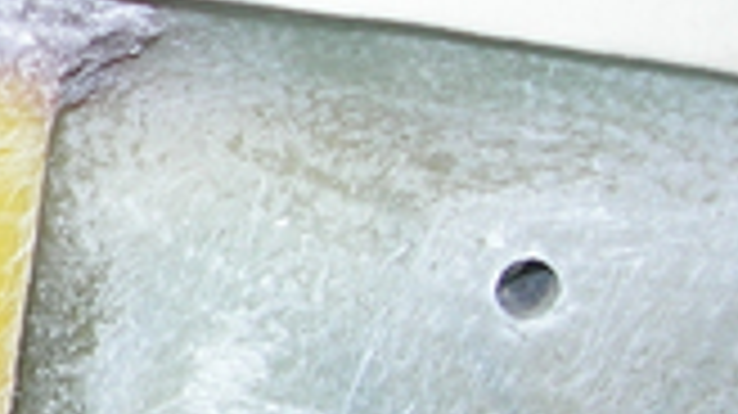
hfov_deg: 12.6
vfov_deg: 7.5
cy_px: 234
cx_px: -392
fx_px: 3168
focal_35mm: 162
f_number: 2.8
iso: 64
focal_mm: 7.8
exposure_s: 1/60.1
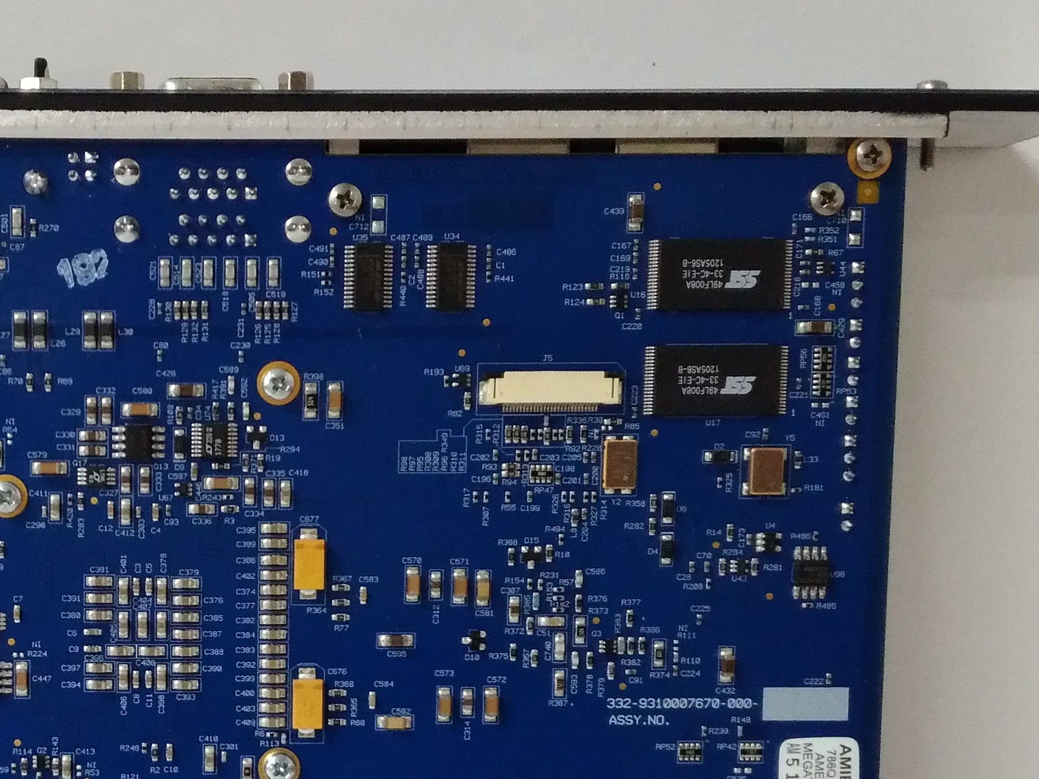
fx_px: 1861
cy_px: 624
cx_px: 135
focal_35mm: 62
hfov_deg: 30.1
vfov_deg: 23.3
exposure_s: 1/33
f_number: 2
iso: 655
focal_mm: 3.79
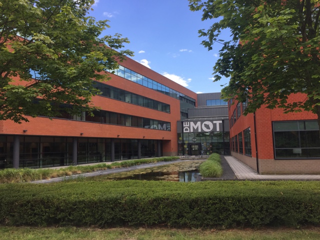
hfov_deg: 61.7
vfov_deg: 48.2
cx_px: 160
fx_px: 268
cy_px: 120
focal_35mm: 29
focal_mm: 4.15
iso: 32
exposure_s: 1/824
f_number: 2.2
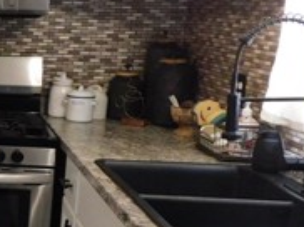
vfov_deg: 18.2
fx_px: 710
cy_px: 134
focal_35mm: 81
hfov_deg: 19.4
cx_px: -209
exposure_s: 1/30
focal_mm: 4
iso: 250
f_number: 3
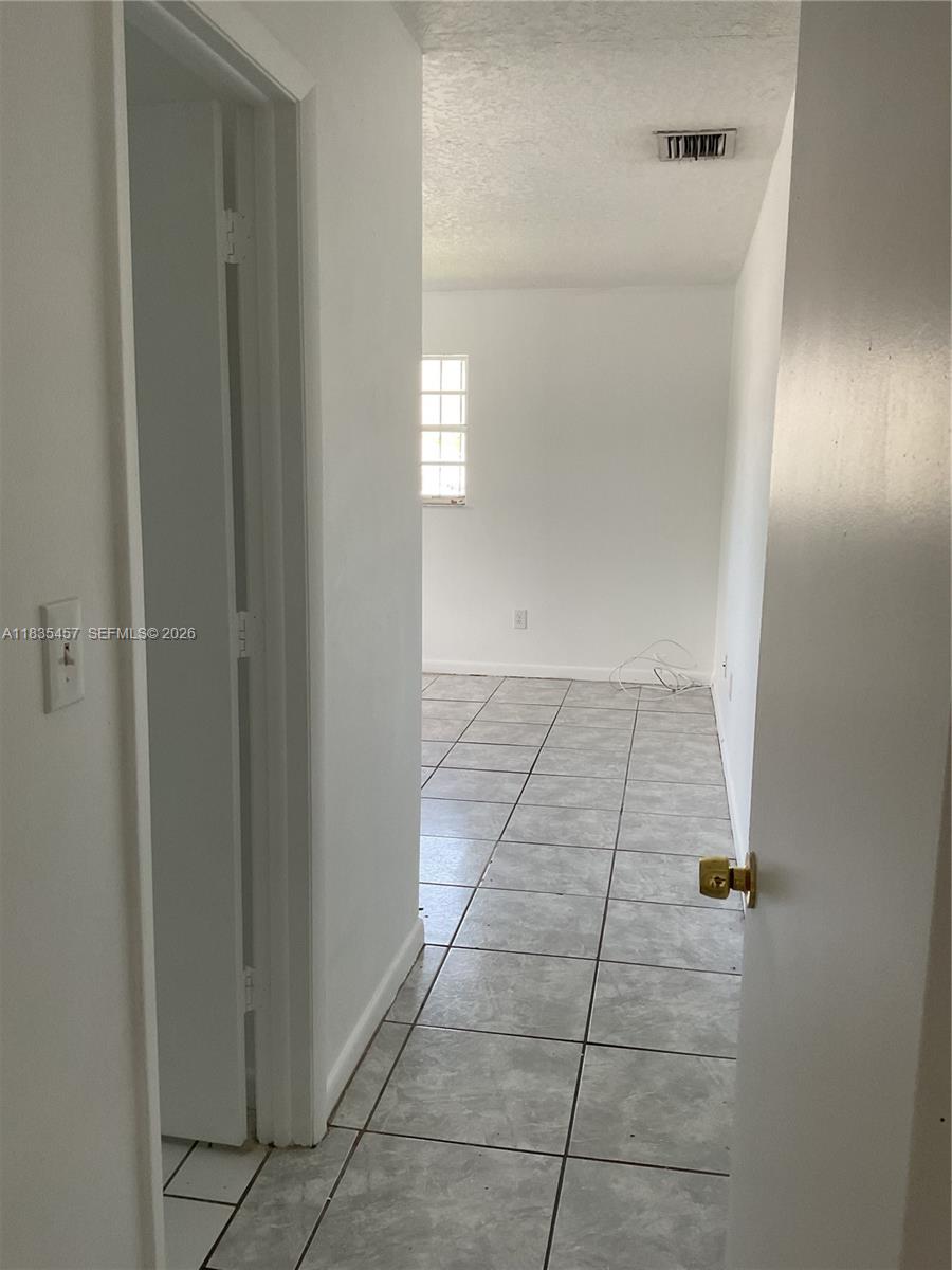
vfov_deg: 61.7
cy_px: 635
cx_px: 476
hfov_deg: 48.2
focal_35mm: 29
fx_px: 1063
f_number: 1.8
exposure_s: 1/120
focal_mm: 3
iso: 64
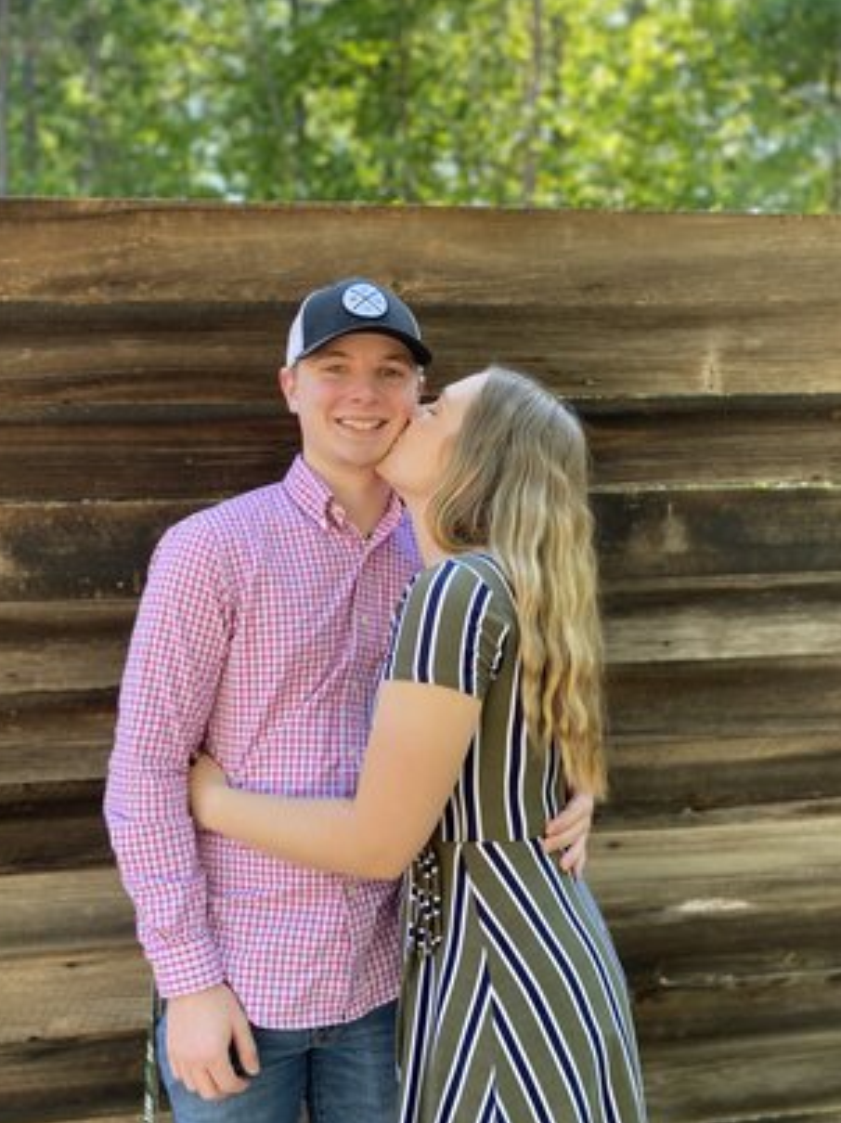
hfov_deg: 45.4
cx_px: 412
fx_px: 1005
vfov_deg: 58.3
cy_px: 616
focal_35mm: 31
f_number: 1.8
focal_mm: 4.25
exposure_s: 1/122
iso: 40
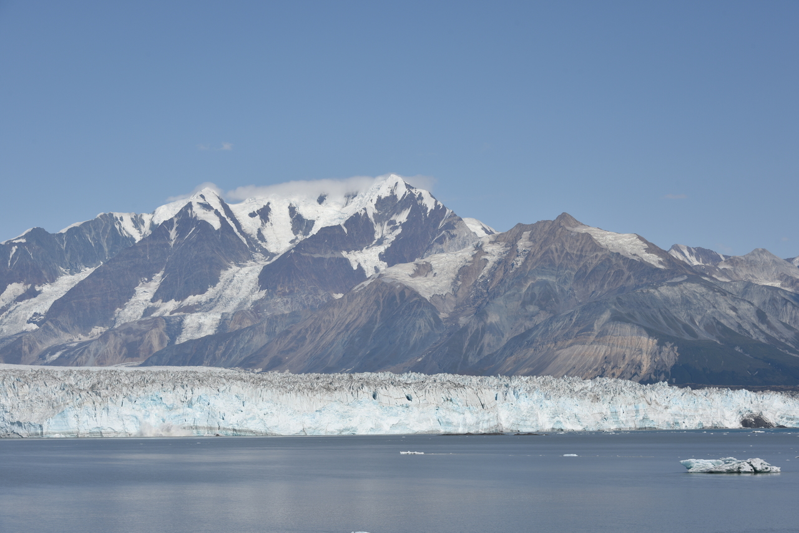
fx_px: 1731
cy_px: 266
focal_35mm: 78
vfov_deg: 17.5
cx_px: 400
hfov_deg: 26.0
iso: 100
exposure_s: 1/500
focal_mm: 78
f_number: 11
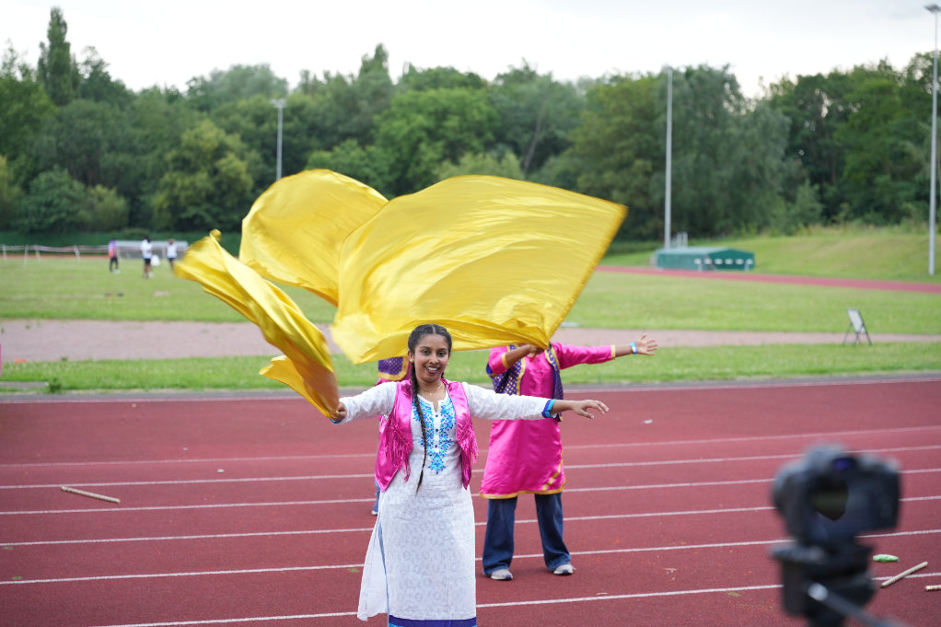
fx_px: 1727
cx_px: 470
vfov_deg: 20.6
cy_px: 314
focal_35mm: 66
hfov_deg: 30.5
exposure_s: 1/320
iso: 250
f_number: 2.8
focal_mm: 66.1
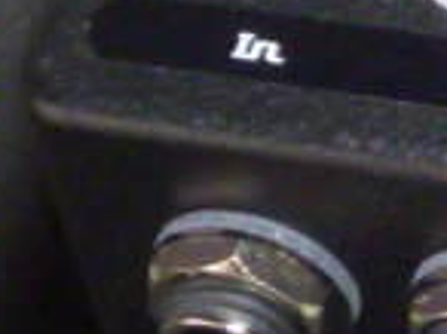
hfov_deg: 4.3
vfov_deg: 3.2
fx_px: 5892
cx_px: 888
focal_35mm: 457
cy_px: 83
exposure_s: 1/30
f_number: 4.3
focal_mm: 9.3
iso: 400
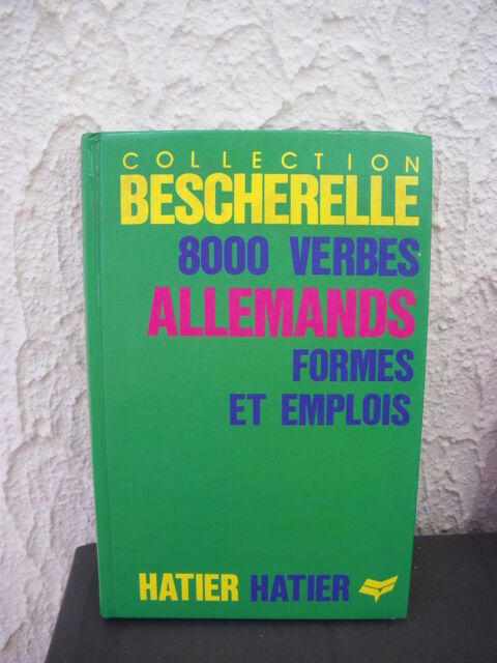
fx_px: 689
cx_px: 248
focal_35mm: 36
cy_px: 332
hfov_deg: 39.7
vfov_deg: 51.4
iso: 64
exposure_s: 1/160
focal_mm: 6.3
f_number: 3.5
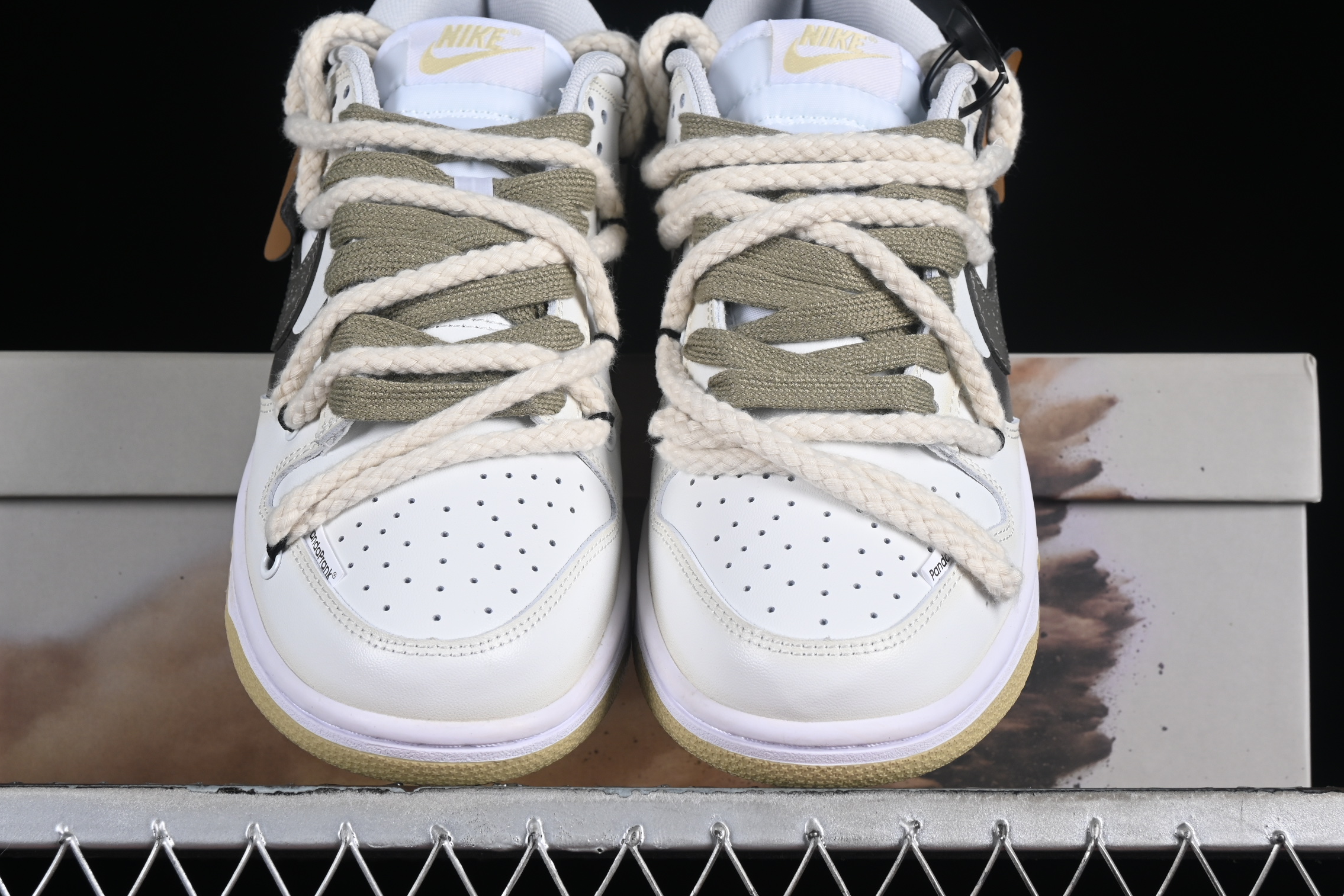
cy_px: 449
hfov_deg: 22.1
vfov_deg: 14.9
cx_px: 629
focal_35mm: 92
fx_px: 3434
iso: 160
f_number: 8
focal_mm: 50
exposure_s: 1/80
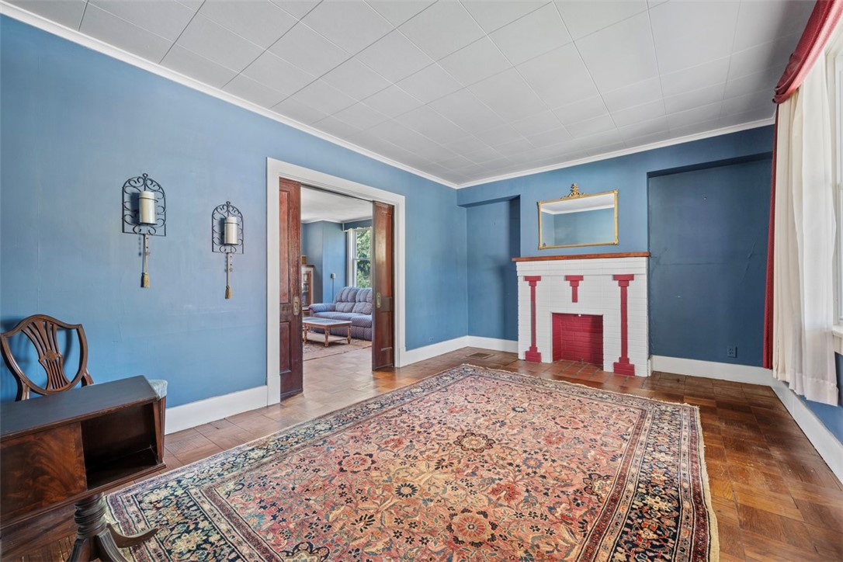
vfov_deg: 79.2
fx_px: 340
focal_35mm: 14
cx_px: 422
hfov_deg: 102.3
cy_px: 281
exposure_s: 6
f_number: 8
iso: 400
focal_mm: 14.5
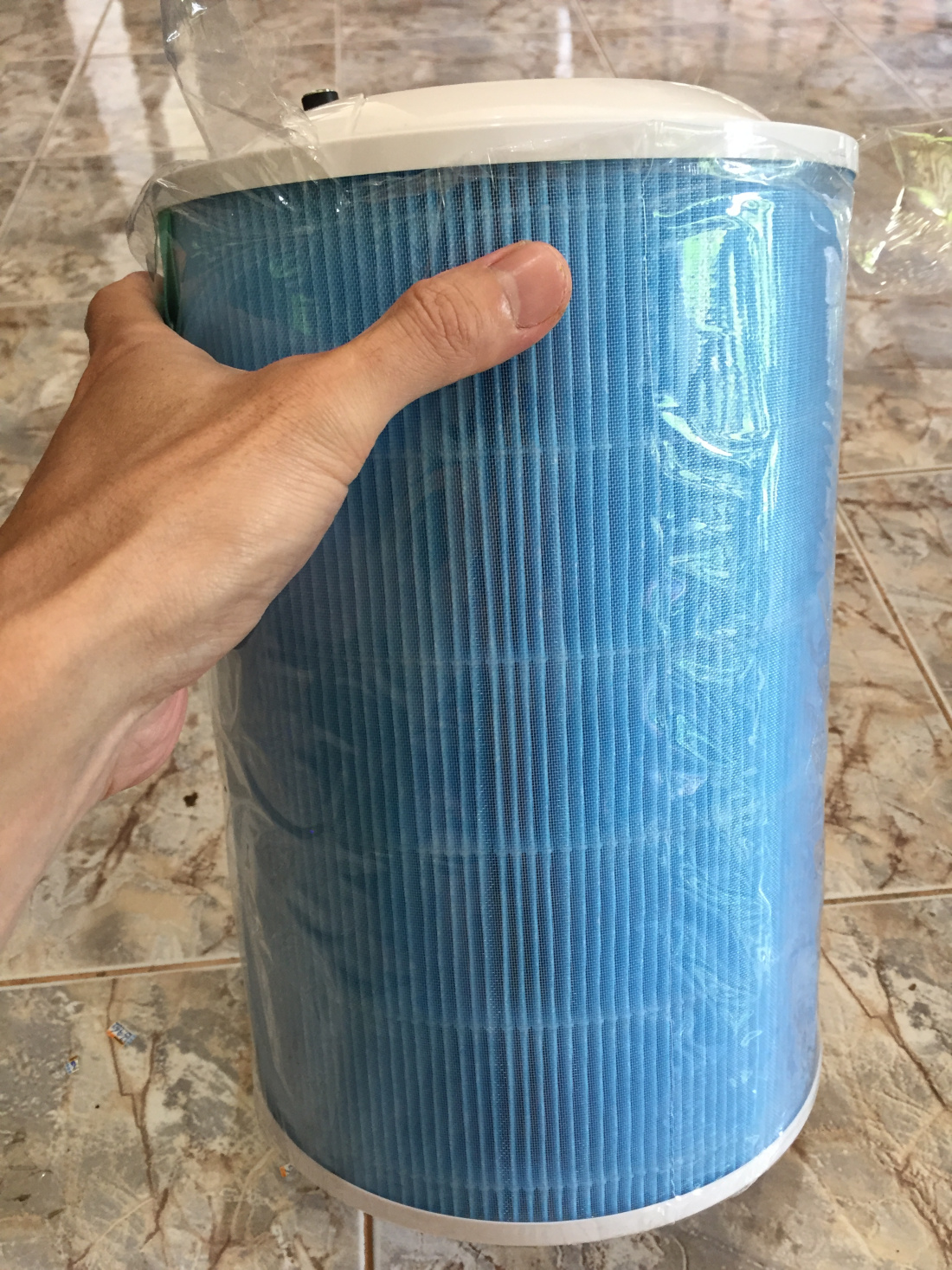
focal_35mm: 29
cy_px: 635
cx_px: 476
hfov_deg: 48.2
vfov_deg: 61.7
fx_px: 1064
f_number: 2.2
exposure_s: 1/33
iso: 80
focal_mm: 4.15
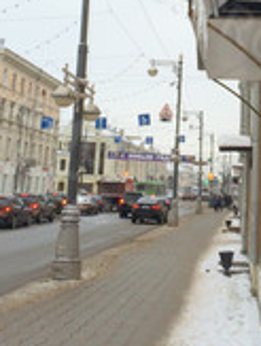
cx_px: 208
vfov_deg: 26.5
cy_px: 38
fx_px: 711
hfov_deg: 20.6
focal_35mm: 71
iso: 32
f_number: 2.2
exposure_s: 1/477
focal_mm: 4.15
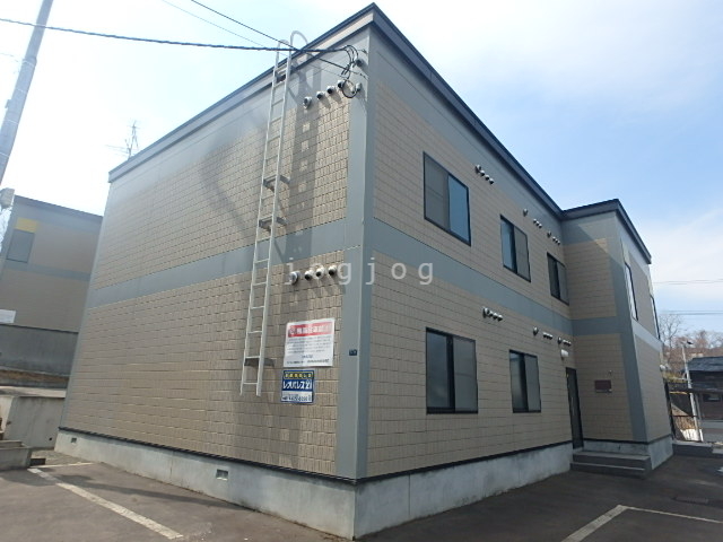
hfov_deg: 79.0
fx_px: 439
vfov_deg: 63.4
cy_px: 271
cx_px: 362
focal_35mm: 21
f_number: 6
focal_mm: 3.7
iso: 125
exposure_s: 1/500
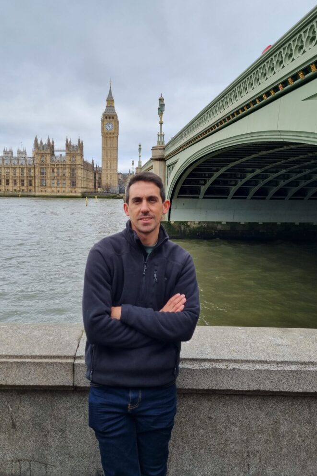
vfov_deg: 65.5
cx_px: 138
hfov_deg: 46.3
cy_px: 231
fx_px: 370
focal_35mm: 28
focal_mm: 5.4
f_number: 1.8
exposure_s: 1/414
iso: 50
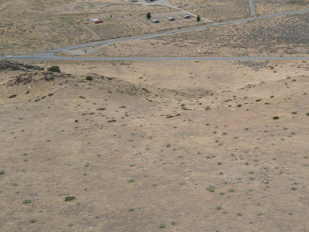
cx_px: 254
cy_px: 100
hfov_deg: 36.7
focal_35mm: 50
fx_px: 446
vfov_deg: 29.1
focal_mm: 4.5
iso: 100
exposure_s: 1/400
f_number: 2.8
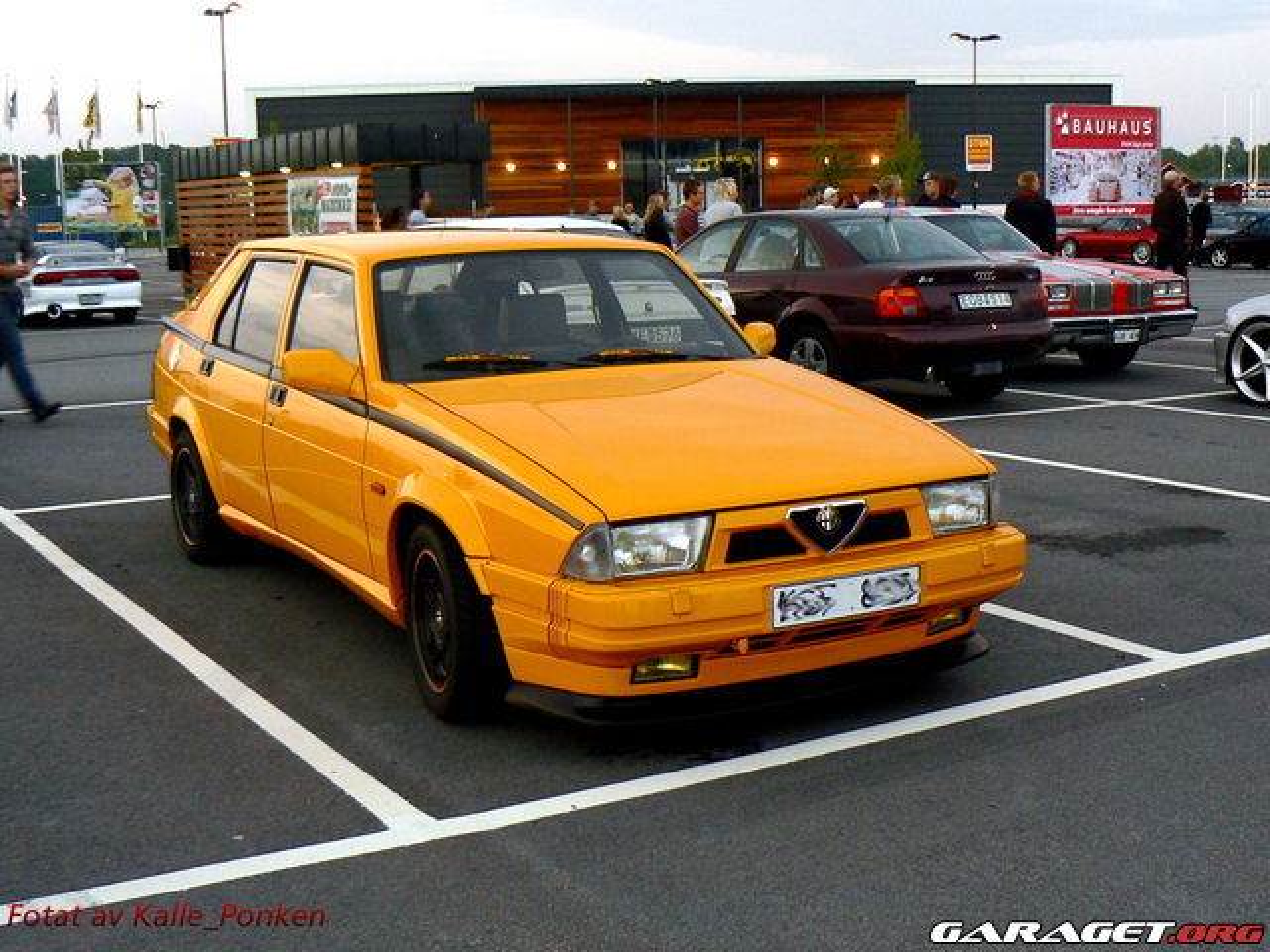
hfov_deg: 42.1
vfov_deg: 32.2
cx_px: 635
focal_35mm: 45
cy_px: 476
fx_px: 1651
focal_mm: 6.2
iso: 80
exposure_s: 1/30
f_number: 2.8
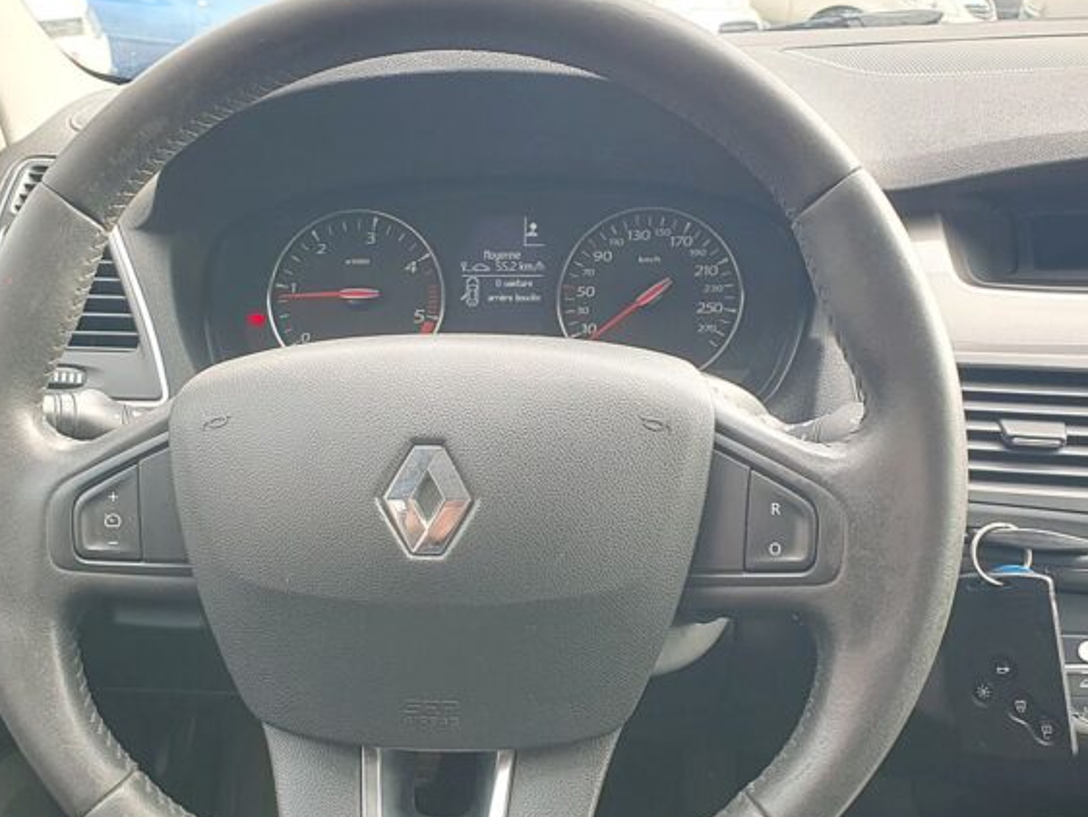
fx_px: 1163
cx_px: 476
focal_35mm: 37
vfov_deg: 38.5
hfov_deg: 50.0
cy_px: 494
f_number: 2.4
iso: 50
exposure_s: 1/100
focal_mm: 4.32
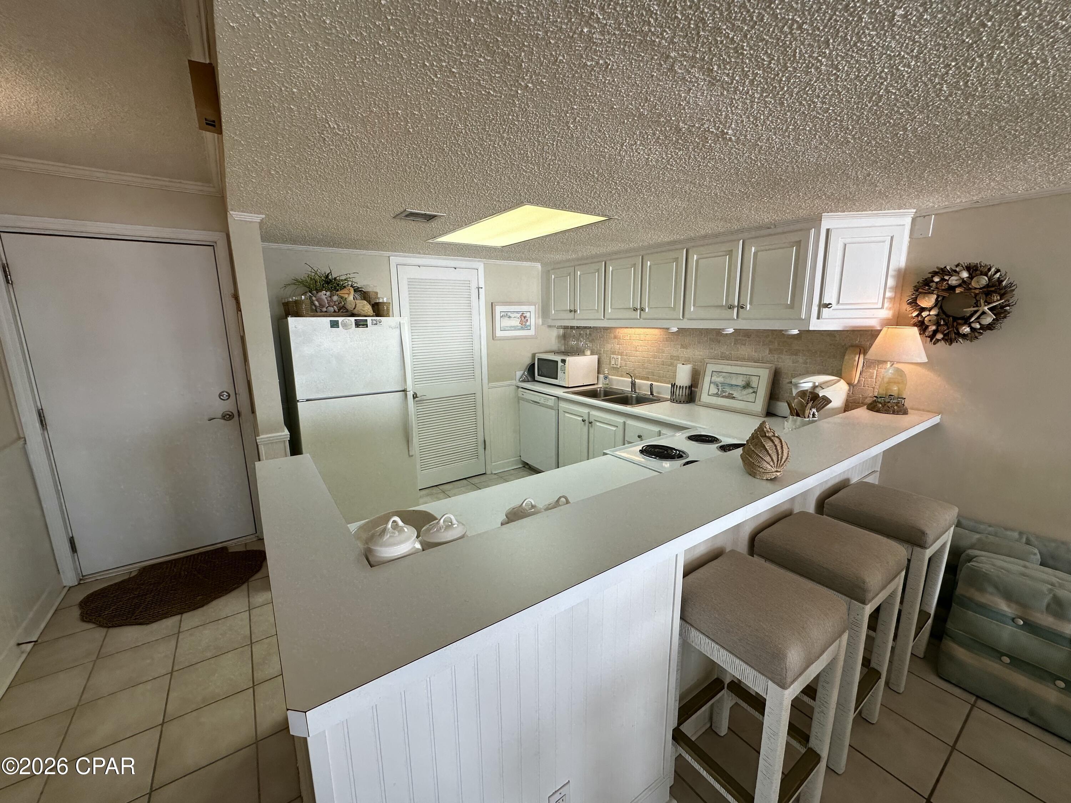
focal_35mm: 14
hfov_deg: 102.1
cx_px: 536
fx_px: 433
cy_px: 402
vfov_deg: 85.7
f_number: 2.2
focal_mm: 2.22
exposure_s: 1/120
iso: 50
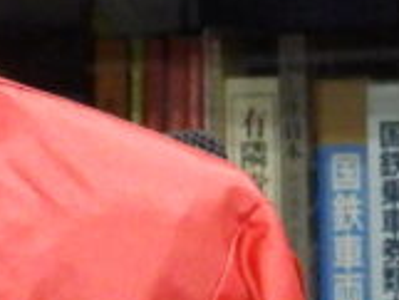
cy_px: 139
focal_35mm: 605
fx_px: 6979
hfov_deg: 3.3
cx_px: -258
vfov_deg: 2.5
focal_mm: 17
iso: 1250
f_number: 4
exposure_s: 1/125
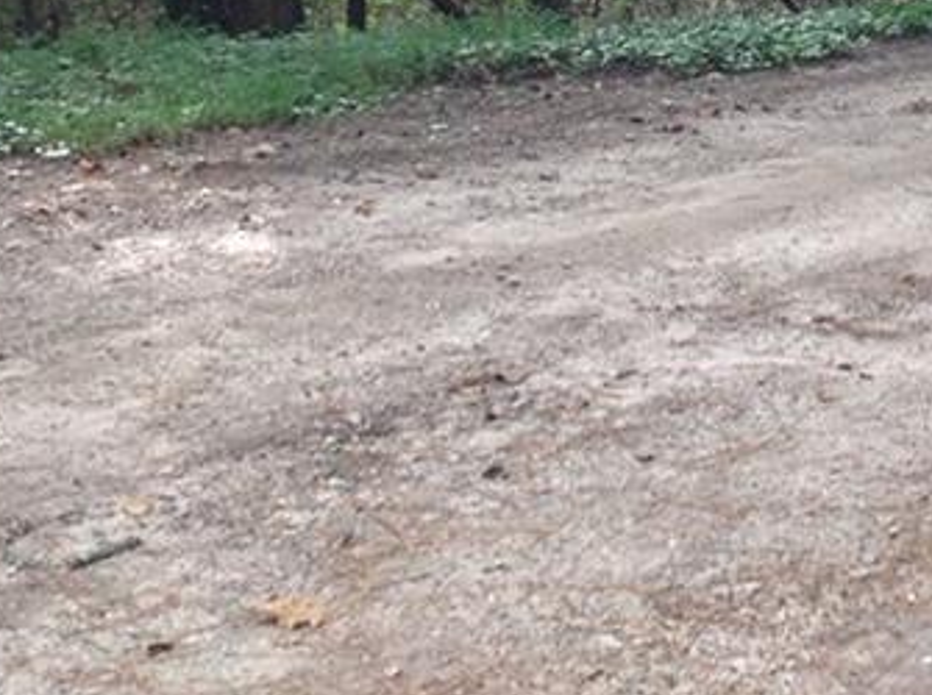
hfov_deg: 18.2
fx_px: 2876
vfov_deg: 13.3
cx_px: 804
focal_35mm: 107
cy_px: -222
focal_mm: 4.28
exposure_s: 1/15
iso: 50
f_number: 2.4
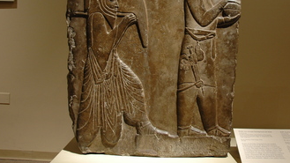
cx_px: 175
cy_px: 48
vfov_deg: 28.1
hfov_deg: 48.0
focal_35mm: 42
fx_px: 323
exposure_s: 1/13
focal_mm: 20
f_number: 3.8
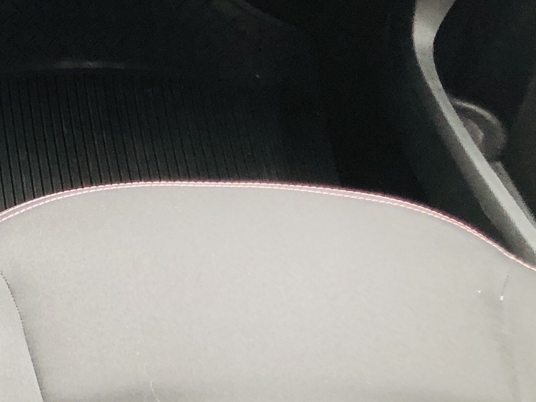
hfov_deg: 17.5
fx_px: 1579
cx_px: -247
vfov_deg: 14.1
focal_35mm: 102
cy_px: -58
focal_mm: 3.99
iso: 40
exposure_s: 1/20
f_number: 1.8
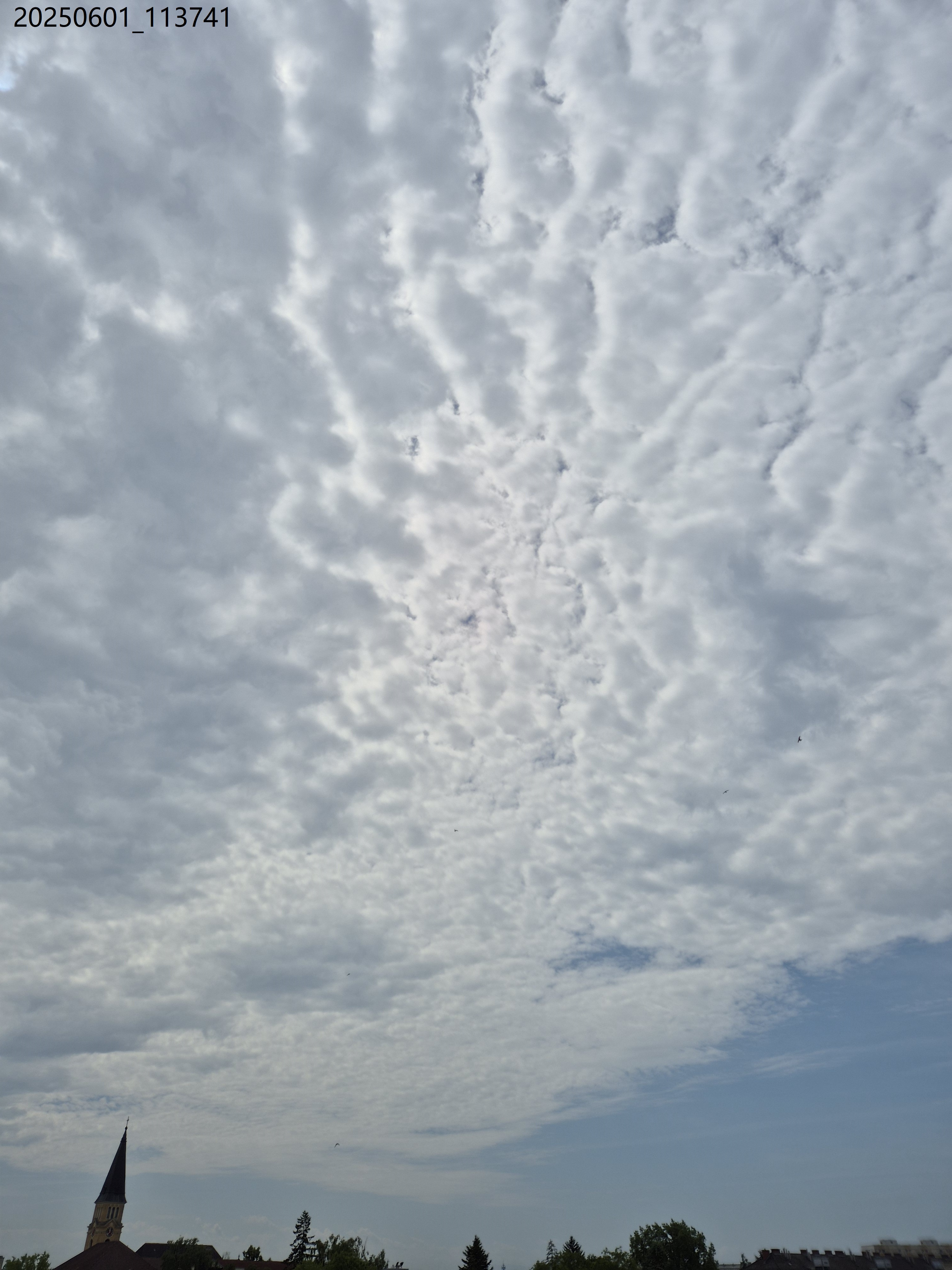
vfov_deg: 73.9
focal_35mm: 23
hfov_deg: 58.9
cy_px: 635
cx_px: 476
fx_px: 843
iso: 25
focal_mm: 5.4
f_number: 1.8
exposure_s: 1/6384
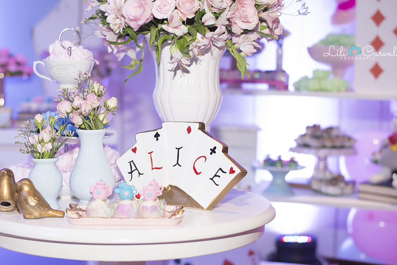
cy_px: 161
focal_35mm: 62
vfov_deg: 21.9
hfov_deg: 32.3
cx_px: 171
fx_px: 684
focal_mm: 50
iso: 800
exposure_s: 1/125
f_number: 3.2
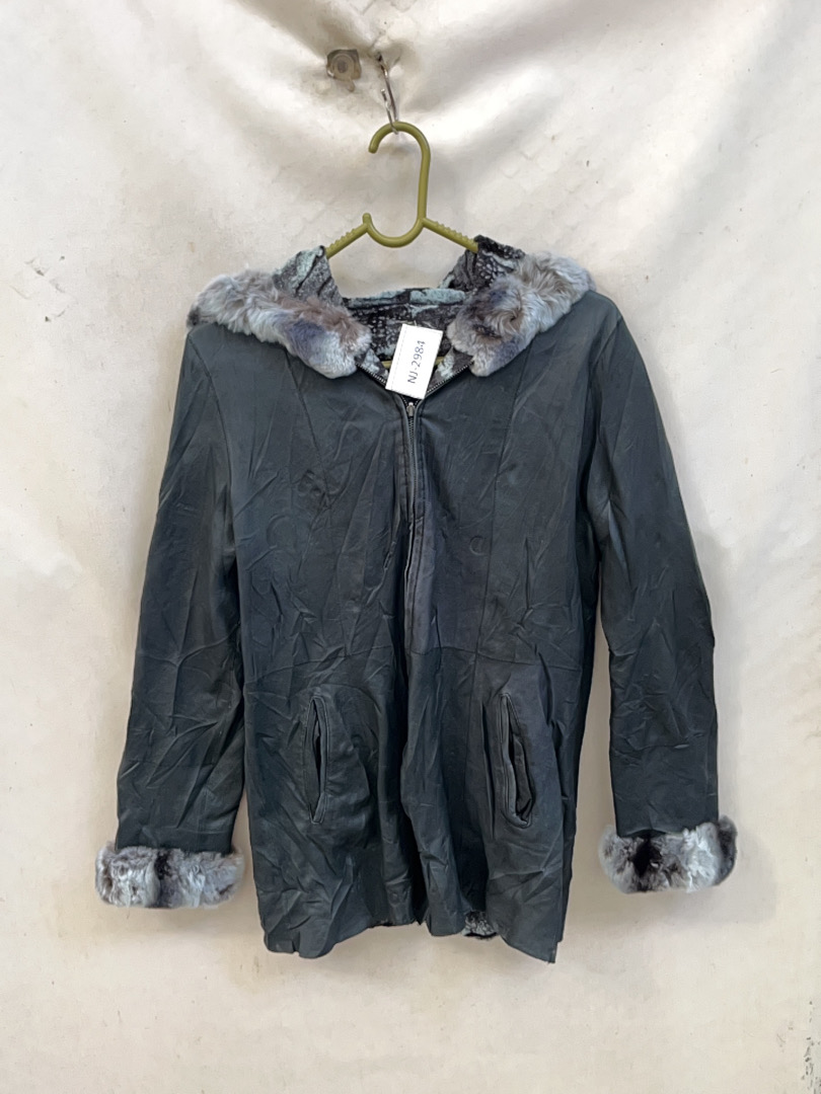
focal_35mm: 27
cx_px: 410
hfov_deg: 51.4
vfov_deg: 65.3
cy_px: 547
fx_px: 854
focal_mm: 5.1
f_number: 1.6
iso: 80
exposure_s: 1/60
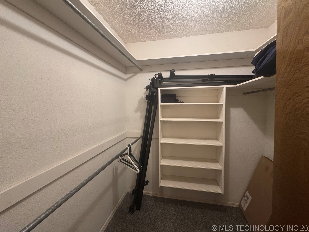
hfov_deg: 98.2
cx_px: 152
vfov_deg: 81.7
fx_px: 134
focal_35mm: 15
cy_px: 111
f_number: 2.2
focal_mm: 2.22
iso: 500
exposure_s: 1/60
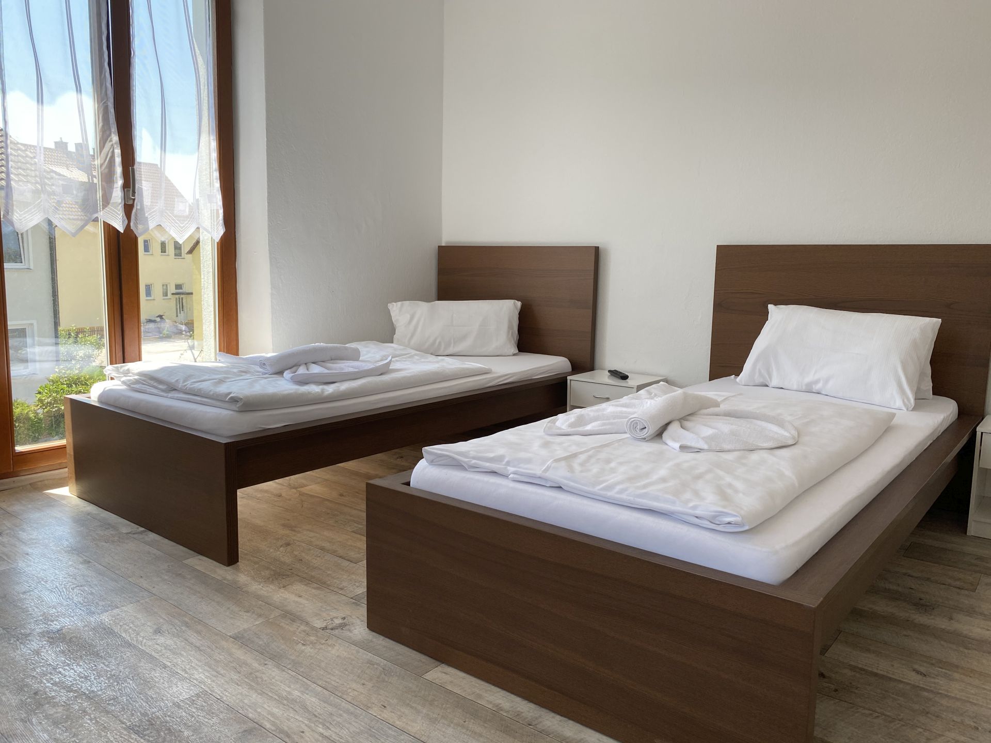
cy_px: 372
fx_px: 744
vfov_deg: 53.1
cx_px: 496
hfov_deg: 67.3
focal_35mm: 26
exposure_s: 1/254
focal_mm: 4.25
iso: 32
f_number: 1.8
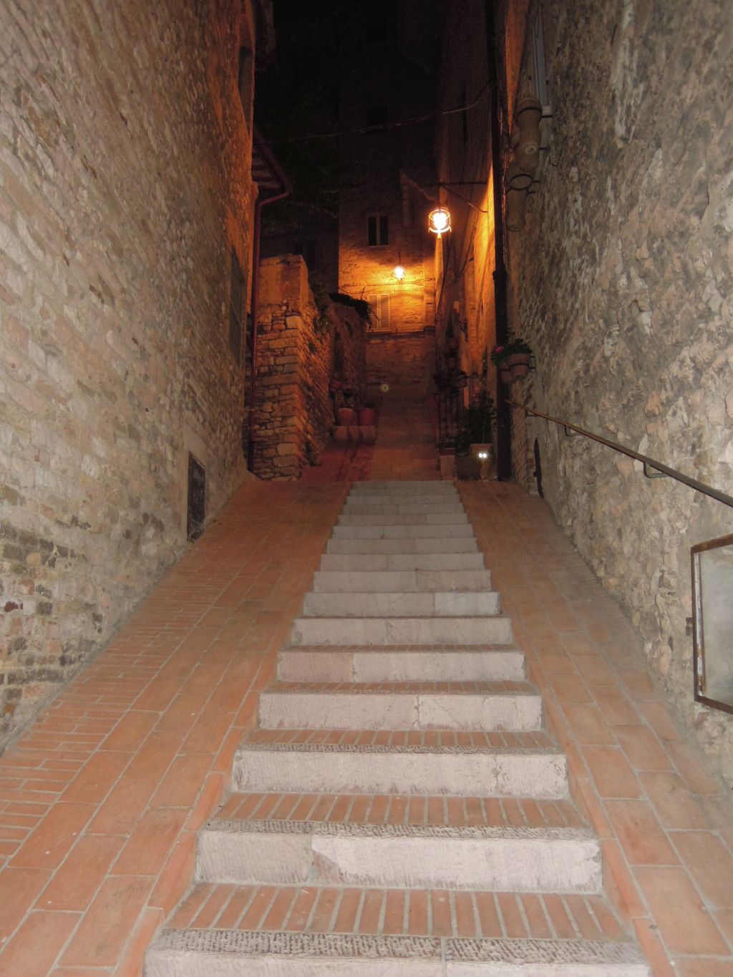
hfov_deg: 56.8
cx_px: 366
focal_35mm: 24
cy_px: 488
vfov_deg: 71.6
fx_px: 677
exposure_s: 1/30
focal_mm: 4.3
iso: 400
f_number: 1.8
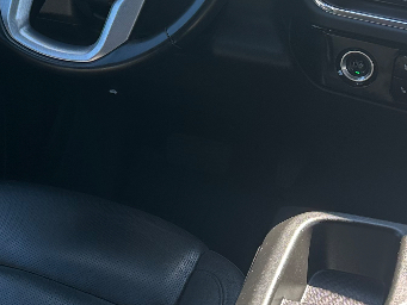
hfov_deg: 26.9
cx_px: 155
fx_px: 847
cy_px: 20
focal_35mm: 72
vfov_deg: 20.0
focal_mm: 6.86
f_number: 1.78
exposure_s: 1/404
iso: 80
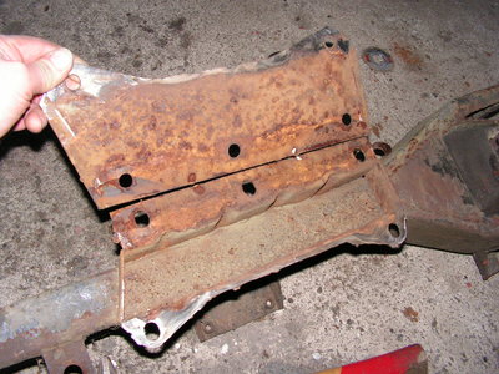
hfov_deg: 51.4
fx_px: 519
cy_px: 187
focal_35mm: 36
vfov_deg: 39.7
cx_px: 250
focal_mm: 6
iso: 200
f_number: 4.8
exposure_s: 1/40
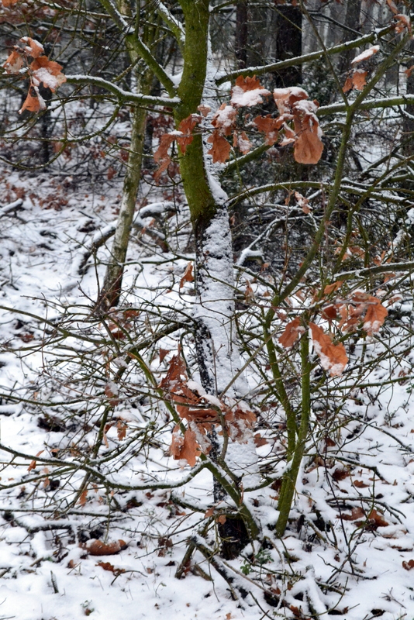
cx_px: 207
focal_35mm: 78
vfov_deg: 26.0
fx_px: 1344
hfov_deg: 17.5
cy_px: 310
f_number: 10
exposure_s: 1/320
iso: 3200
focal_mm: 52
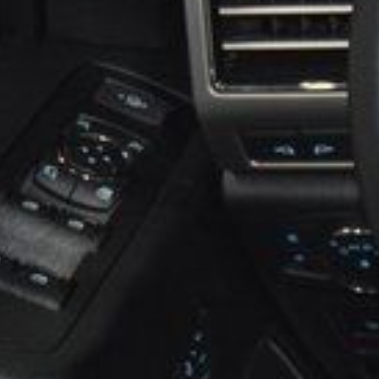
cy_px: 62
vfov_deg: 10.8
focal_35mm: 161
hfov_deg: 9.7
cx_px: 874
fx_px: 1994
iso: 2200
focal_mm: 27
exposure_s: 1/40
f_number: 3.8
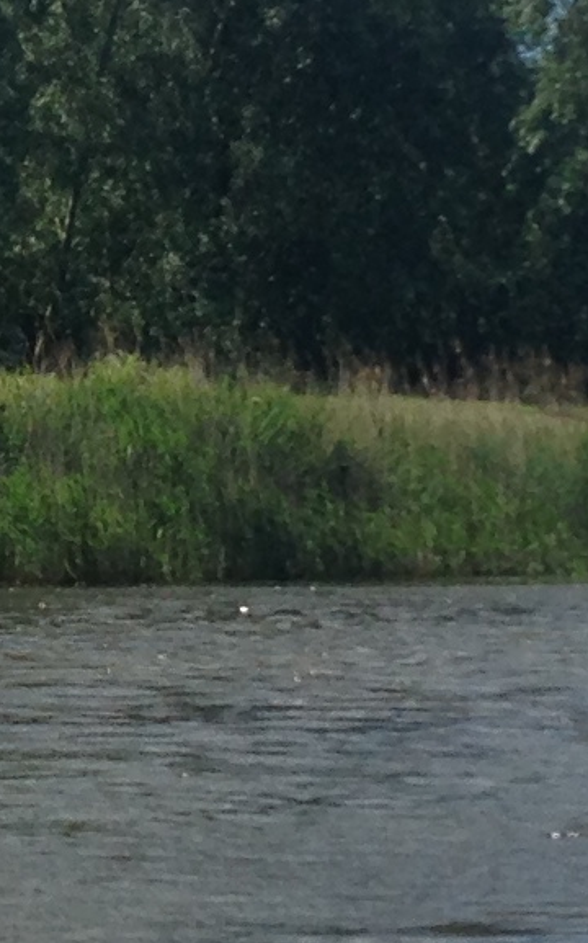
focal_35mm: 198
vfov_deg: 10.5
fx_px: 5083
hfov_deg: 6.6
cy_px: 134
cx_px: -137
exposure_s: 1/1550
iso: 50
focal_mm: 4.13
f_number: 2.4
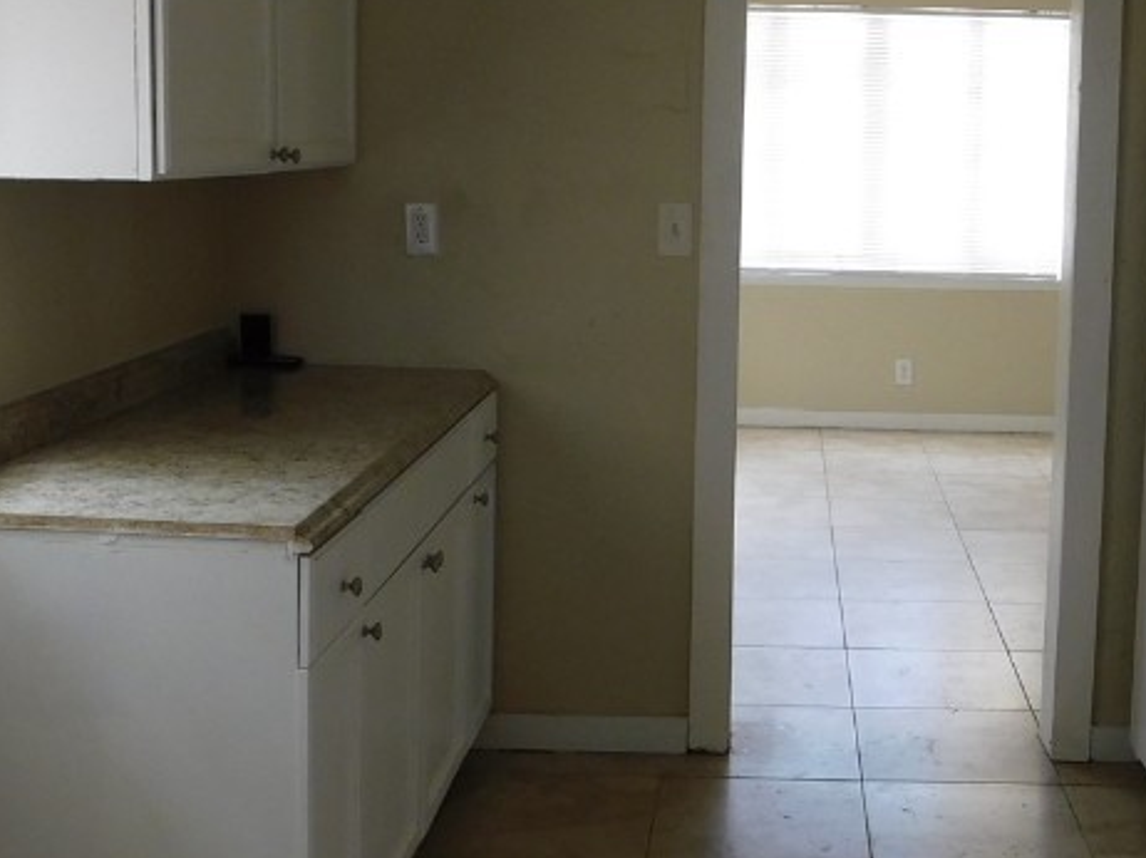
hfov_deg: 37.0
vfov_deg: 28.4
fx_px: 1688
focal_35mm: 51
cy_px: 322
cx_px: 784
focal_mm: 4
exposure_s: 1/60
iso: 125
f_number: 3
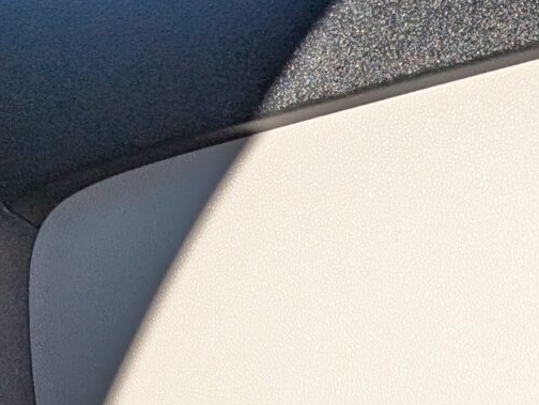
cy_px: 1013
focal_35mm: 122
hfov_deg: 14.5
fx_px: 1901
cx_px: 926
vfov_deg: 10.3
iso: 21
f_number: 1.68
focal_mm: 6.9
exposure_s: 1/304
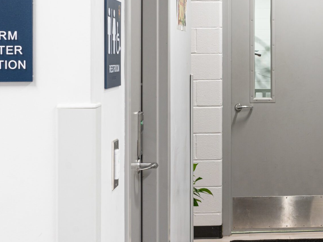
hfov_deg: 24.6
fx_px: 709
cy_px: 99
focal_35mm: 76
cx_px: 312
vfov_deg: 19.4
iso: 200
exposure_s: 1/4
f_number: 9
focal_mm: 35
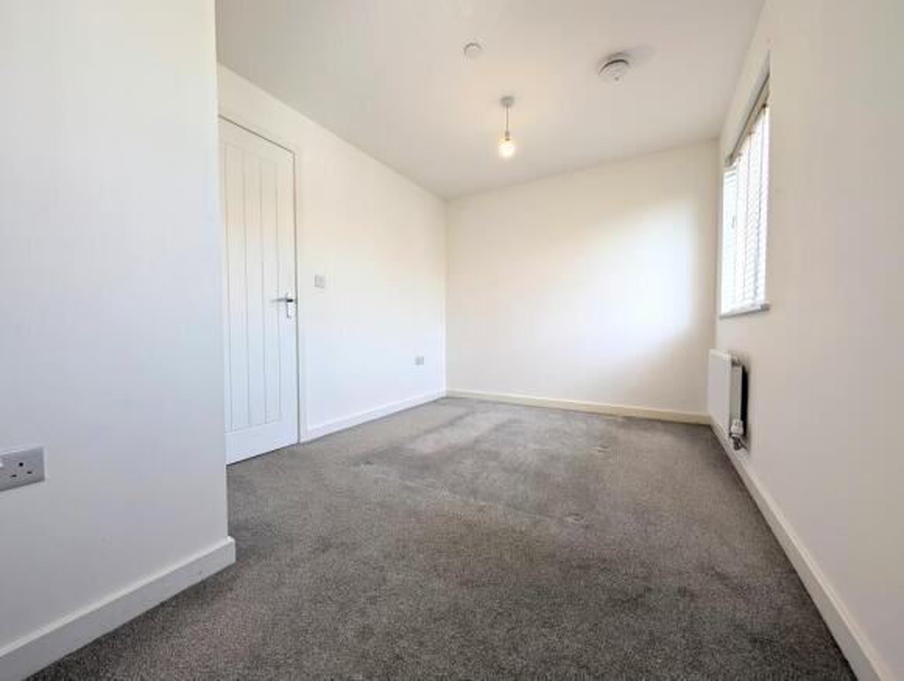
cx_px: 452
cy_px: 340
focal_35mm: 12
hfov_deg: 110.4
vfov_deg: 94.7
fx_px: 314
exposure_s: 1/108
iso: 53
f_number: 1.7
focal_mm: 2.02
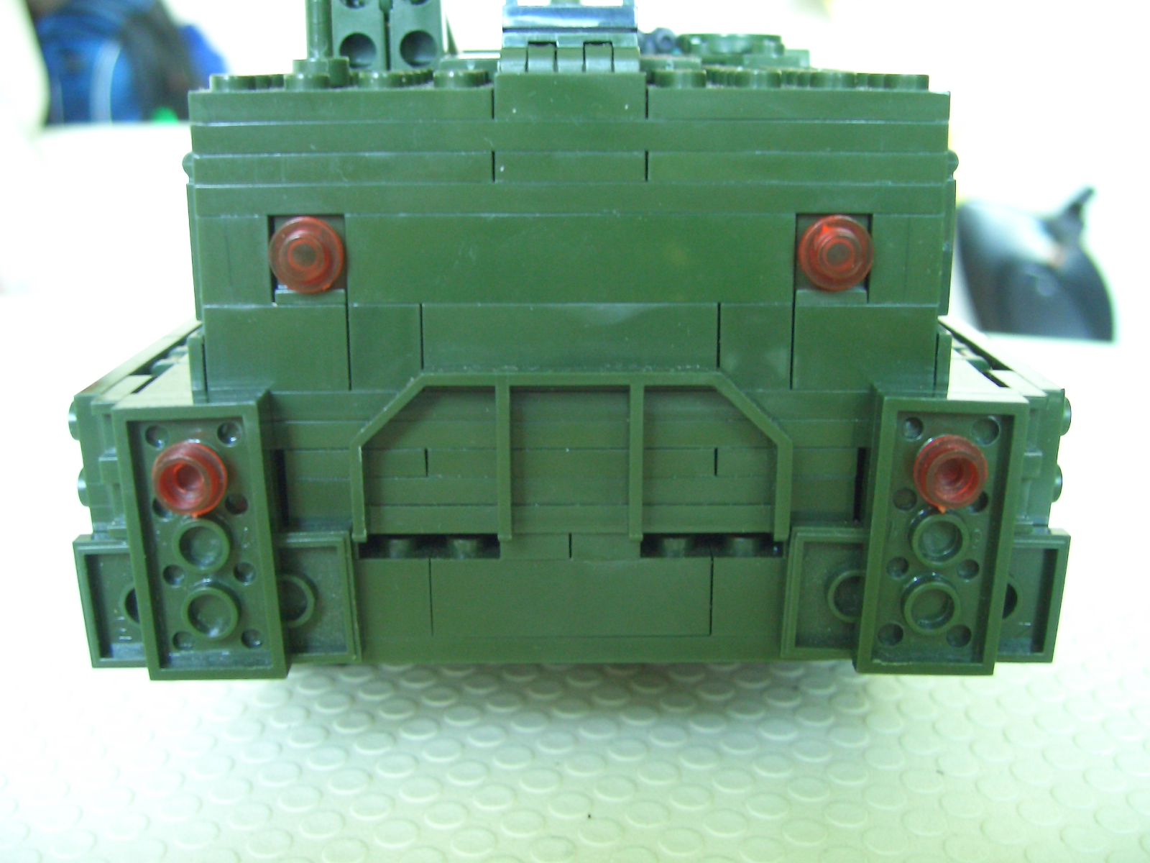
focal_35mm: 39
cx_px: 575
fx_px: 1296
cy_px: 432
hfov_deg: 47.9
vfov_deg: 36.8
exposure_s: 1/8
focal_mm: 8
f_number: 2.8
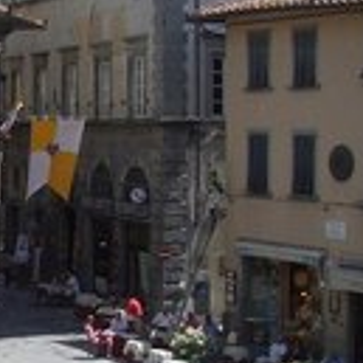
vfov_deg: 14.5
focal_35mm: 120
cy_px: 142
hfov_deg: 13.3
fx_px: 1424
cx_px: -259
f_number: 4.3
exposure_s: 1/400
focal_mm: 5.8
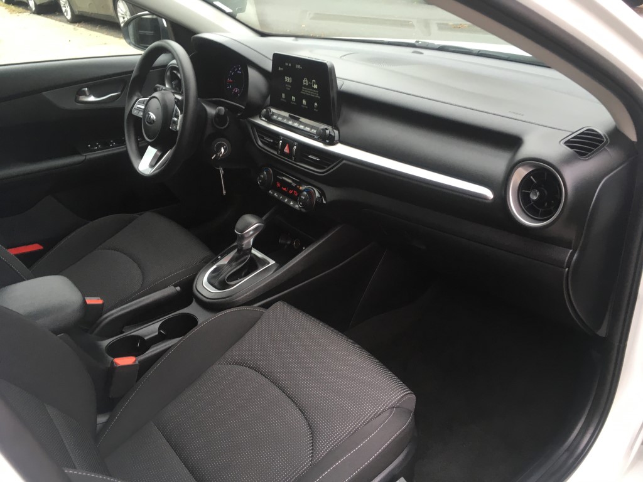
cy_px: 241
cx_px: 322
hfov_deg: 61.7
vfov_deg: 48.2
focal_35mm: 29
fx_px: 539
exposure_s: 1/40
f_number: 2.2
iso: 25
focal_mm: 4.15
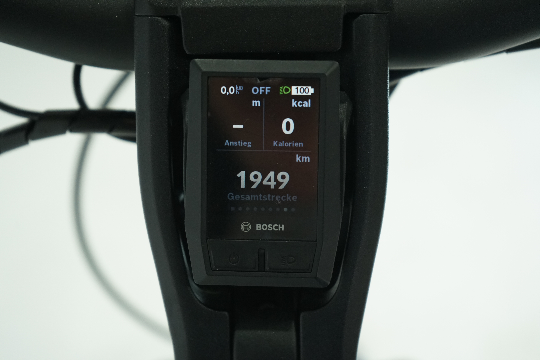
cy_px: 180
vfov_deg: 19.5
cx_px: 270
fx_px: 1050
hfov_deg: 28.8
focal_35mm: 70
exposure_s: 1/200
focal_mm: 70
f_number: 5.6
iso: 2000
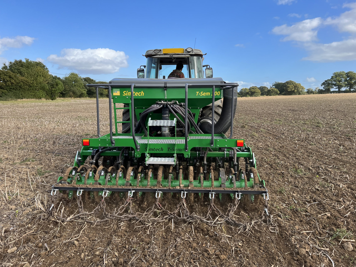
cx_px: 178
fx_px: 267
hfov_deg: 67.3
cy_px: 134
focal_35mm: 26
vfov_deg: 53.1
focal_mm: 5.7
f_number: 1.5
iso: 50
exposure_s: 1/1808
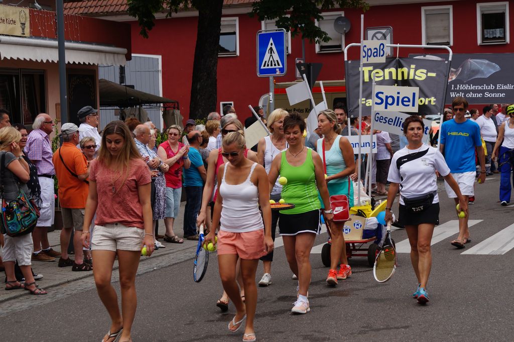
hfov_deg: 24.6
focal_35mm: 82
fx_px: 1177
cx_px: 257
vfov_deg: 16.5
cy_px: 171
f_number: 7.1
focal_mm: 55
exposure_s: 1/160
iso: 100
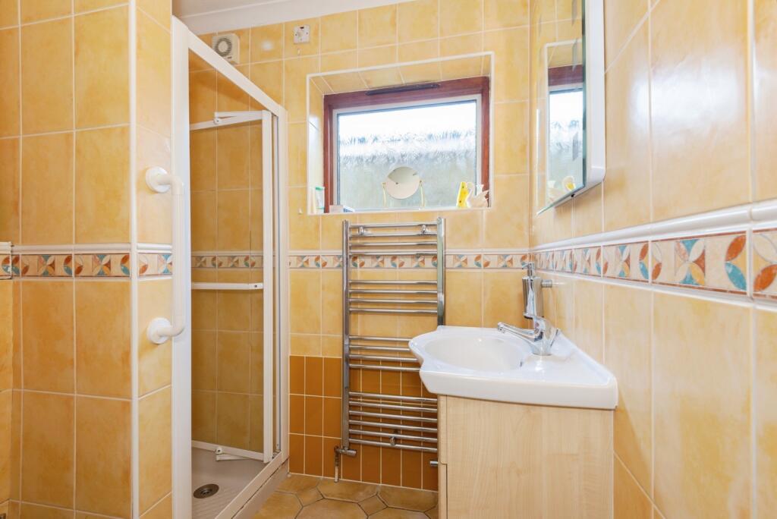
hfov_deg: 96.7
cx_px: 388
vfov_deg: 73.8
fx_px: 346
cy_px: 260
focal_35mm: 16
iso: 200
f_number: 8
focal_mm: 16
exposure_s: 1/4
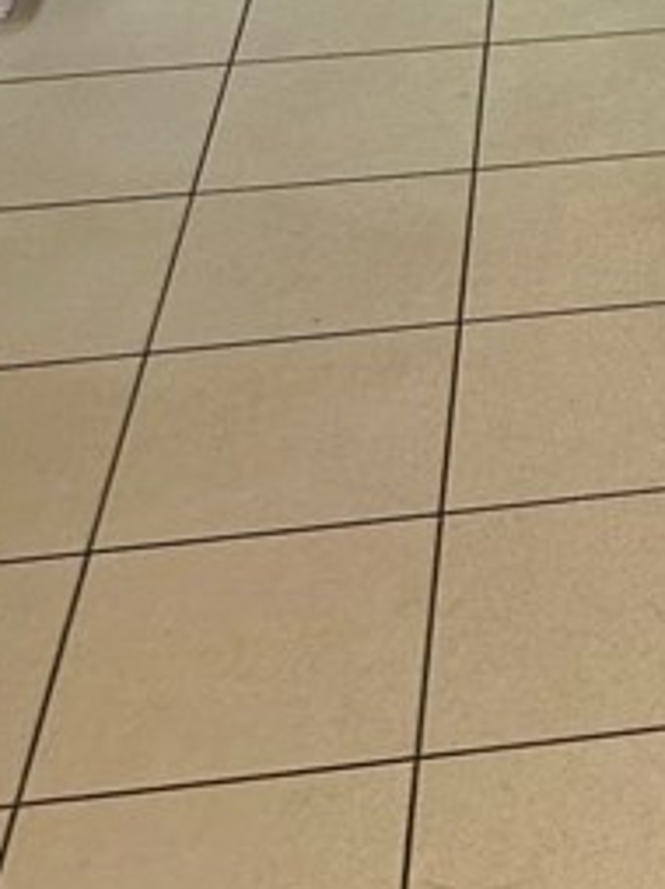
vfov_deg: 15.3
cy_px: -861
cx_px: 1127
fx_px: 2694
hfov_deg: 13.0
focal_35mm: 105
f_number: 1.5
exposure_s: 1/120
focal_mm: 5.7
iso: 100
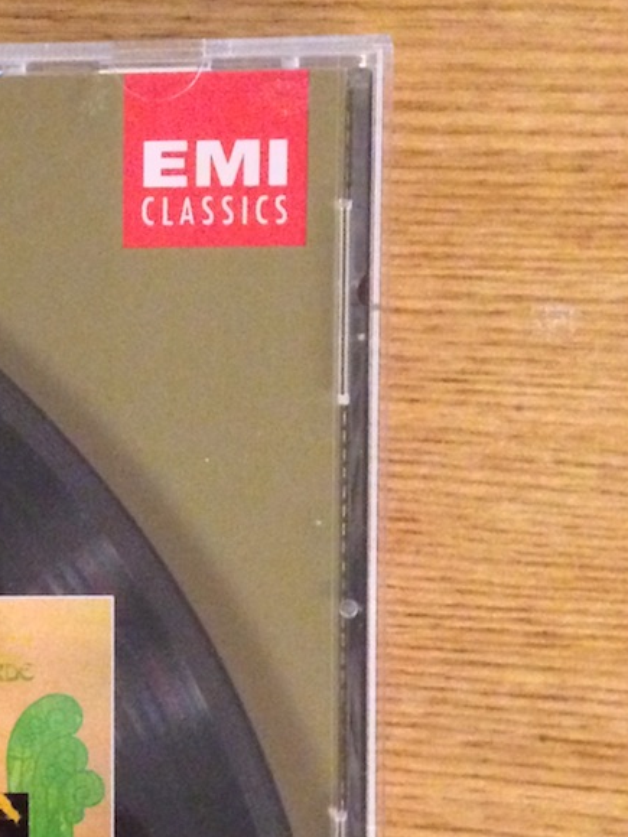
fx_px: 2201
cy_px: 641
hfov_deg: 15.3
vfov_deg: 21.3
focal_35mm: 91
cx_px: -227
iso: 800
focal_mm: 4.13
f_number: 2.4
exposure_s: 1/15
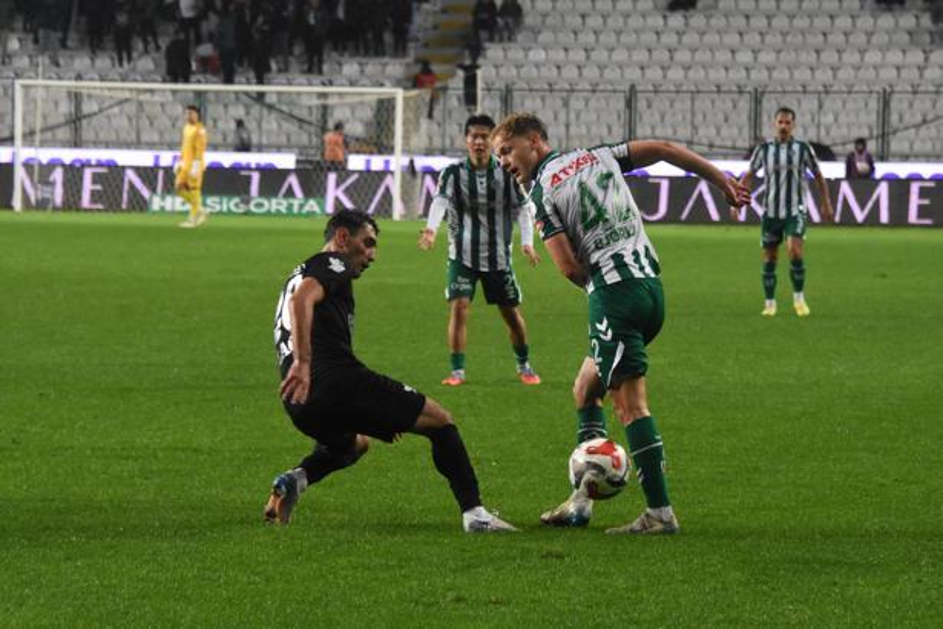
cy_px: 314
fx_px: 5893
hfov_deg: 9.1
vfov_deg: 6.1
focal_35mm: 225
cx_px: 472
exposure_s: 1/500
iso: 4500
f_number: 6.3
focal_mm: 150
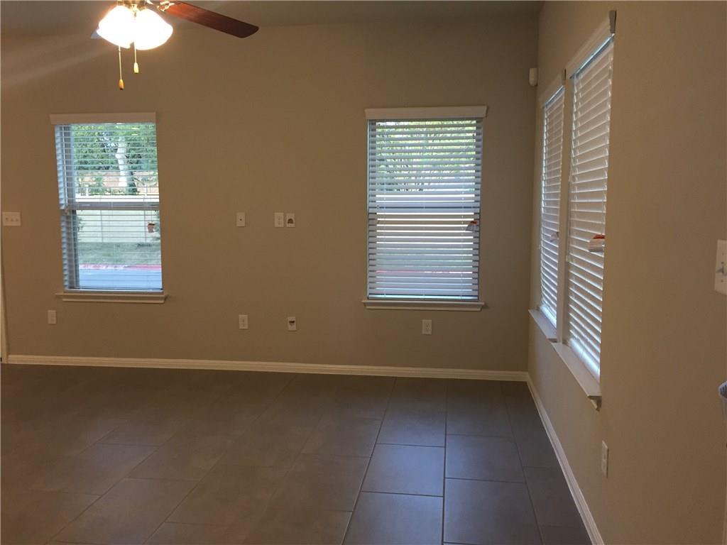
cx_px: 364
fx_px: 609
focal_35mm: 29
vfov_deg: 48.2
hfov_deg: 61.7
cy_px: 272
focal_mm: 4.15
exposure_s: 1/30
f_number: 2.2
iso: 50
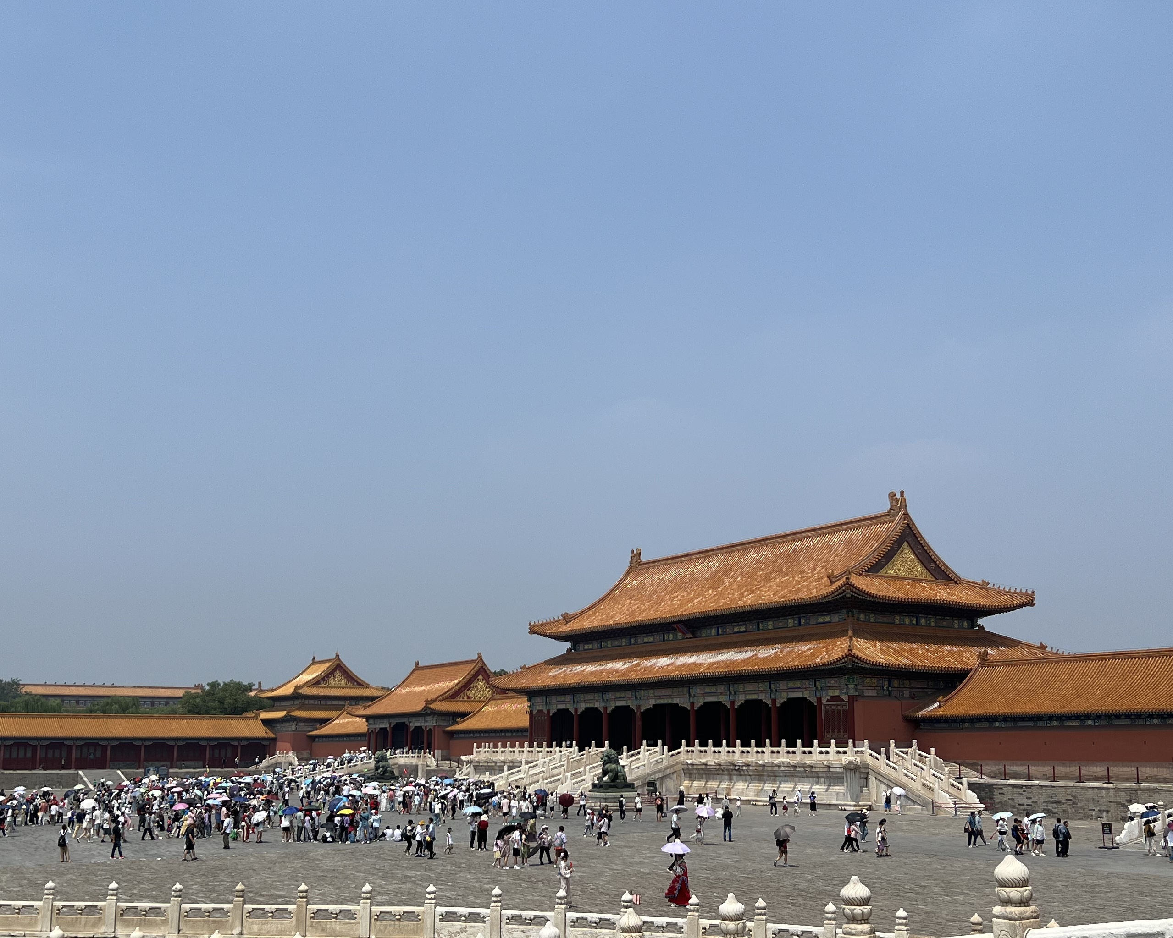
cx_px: 558
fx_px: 1389
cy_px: 573
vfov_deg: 37.2
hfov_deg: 45.8
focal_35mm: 40
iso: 50
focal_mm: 5.7
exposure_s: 1/8000
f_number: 1.5
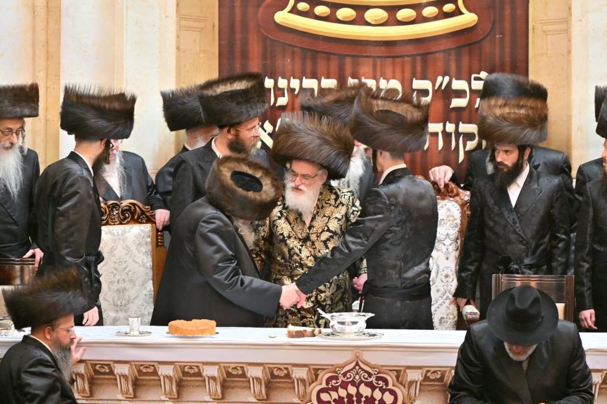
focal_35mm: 300
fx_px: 5056
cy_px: 202
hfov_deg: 6.9
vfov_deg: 4.6
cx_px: 304
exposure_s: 1/250
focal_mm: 200
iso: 400
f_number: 2.8
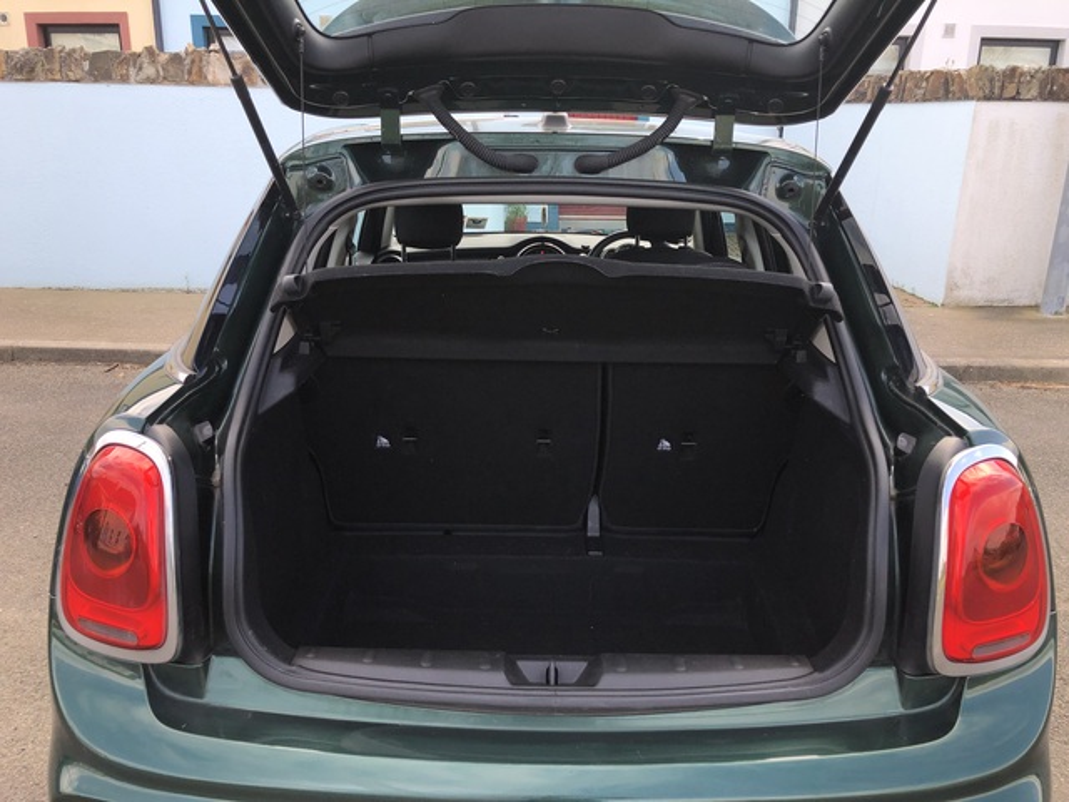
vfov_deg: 49.7
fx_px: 865
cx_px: 534
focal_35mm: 28
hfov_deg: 63.4
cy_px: 401
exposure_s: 1/539
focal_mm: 3.99
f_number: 1.8
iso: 20
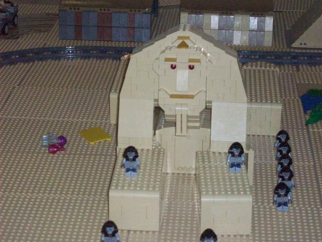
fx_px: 856
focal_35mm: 92
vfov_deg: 16.1
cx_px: 161
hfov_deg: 21.3
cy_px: 121
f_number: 4.7
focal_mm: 15.3
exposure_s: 1/229
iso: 800
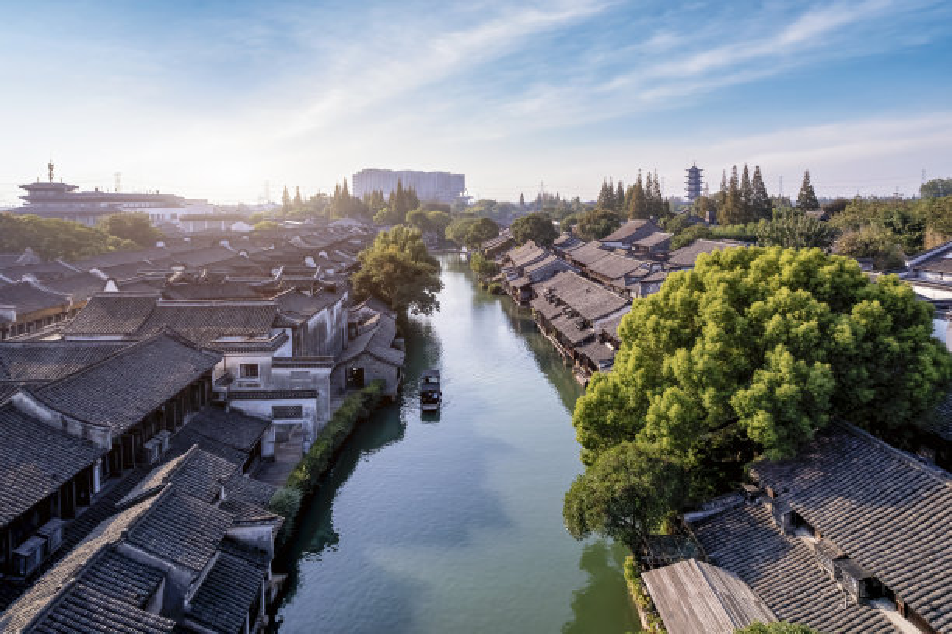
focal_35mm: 22
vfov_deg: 57.2
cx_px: 476
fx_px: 582
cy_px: 317
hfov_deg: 78.6
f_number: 2.8
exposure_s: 1/1250
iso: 100
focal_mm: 8.38
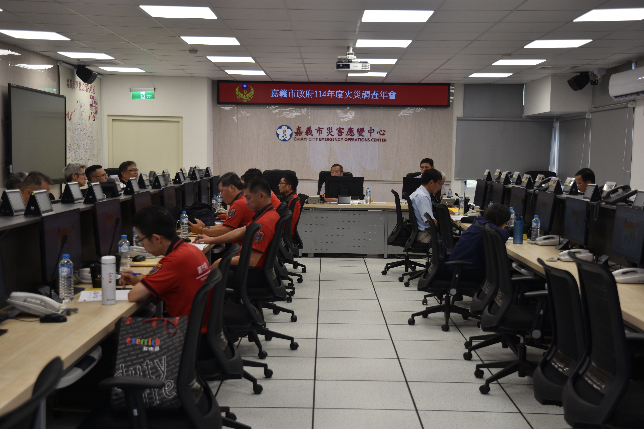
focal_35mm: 46
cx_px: 322
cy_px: 214
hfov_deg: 42.3
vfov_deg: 28.9
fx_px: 832
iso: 100
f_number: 3.5
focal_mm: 31
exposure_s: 1/50
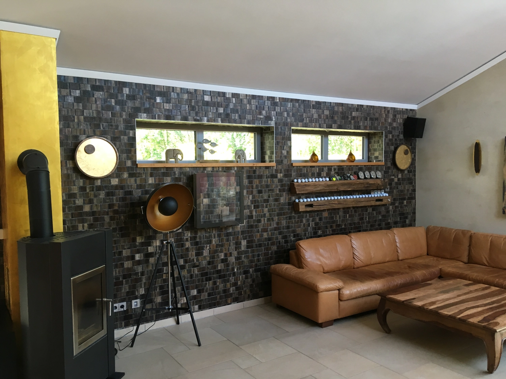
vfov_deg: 48.2
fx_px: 424
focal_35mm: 29
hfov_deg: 61.7
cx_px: 253
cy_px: 190
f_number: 2.2
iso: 100
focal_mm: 4.15
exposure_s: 1/33
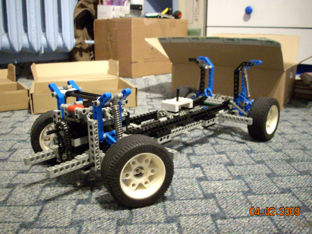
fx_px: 343
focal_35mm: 38
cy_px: 117
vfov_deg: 37.7
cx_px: 153
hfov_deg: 49.0
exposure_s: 1/4
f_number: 2.8
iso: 766
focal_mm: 6.2
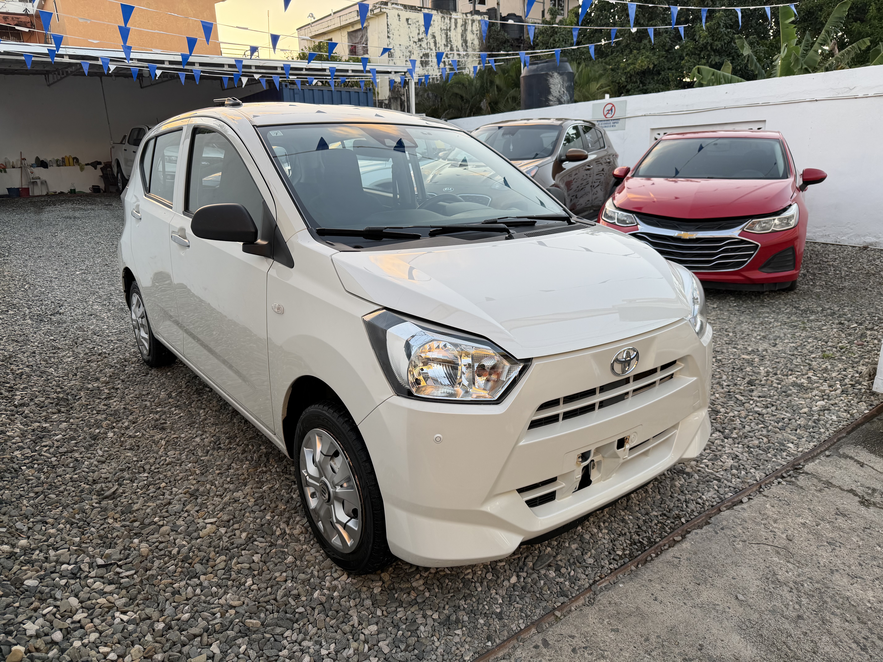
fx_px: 612
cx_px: 442
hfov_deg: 71.6
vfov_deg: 56.8
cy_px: 331
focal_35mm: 24
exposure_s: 1/225
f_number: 1.78
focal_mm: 6.76
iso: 64
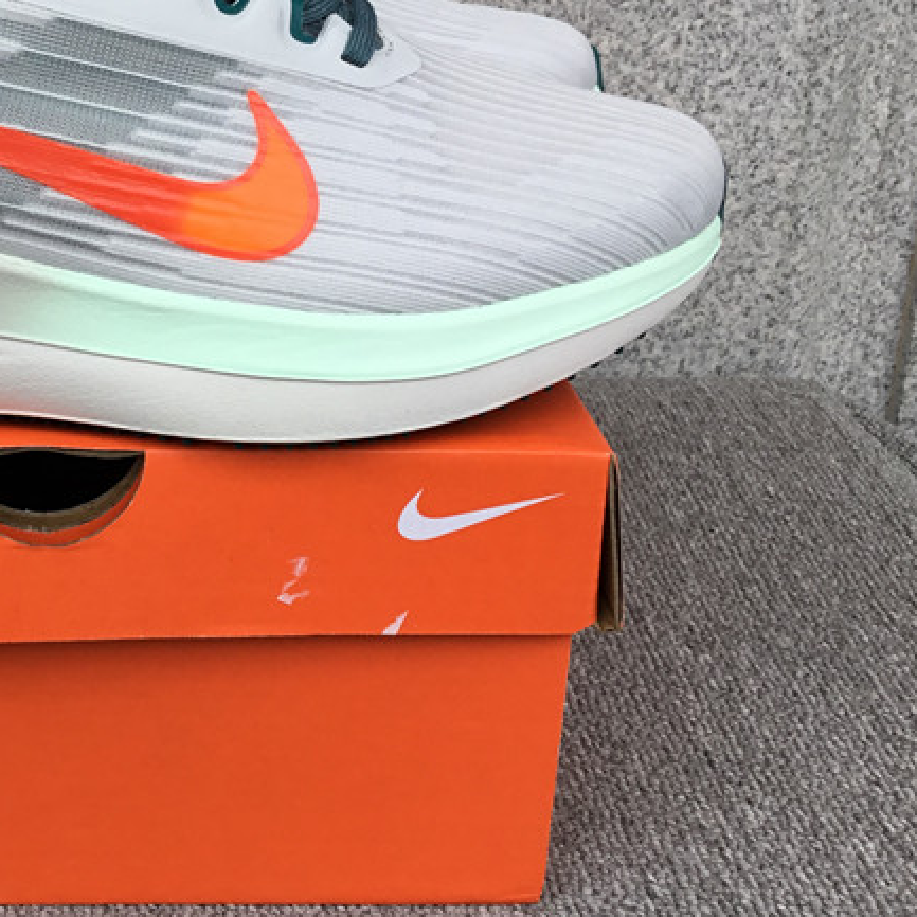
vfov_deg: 29.8
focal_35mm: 57
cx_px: 68
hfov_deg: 28.7
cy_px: 308
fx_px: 1708
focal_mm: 3.3
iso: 25
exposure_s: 1/134
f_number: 2.4
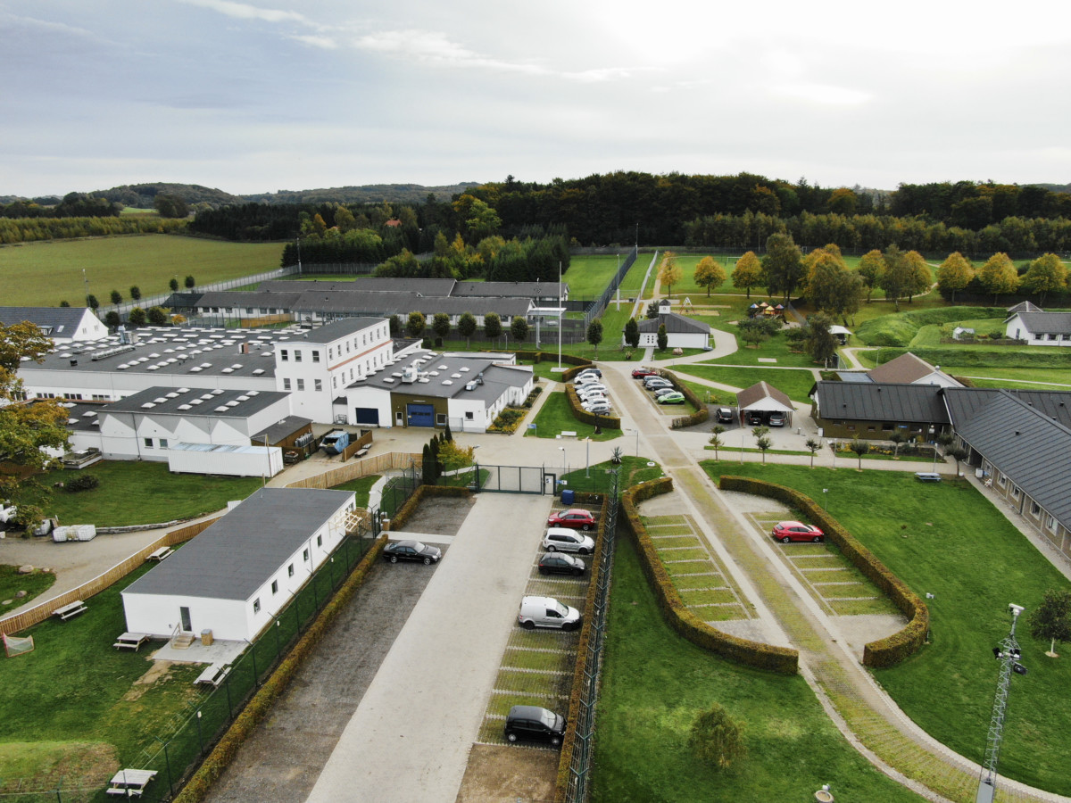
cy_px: 402
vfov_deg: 56.8
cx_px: 536
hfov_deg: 71.6
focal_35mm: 24
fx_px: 743
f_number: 2.8
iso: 100
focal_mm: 4.39
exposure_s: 1/520
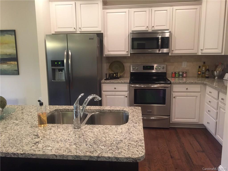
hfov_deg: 61.7
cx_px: 114
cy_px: 86
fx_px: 191
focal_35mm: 29
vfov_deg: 48.2
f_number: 2.2
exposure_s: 1/30
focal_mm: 4.15
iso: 200
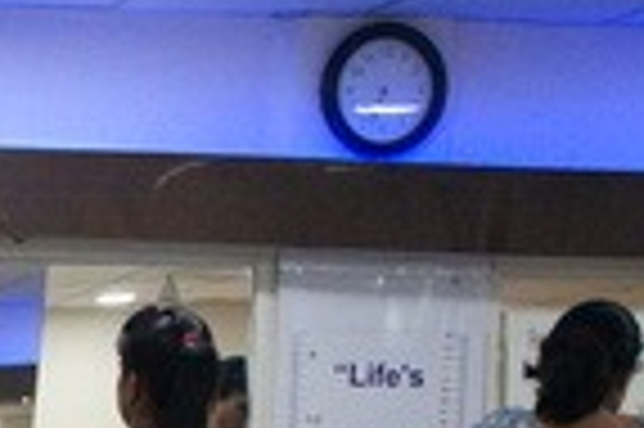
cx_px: -405
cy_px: 721
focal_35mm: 126
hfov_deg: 14.8
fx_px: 2251
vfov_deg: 10.3
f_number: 4
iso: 3200
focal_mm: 24
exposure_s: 1/160
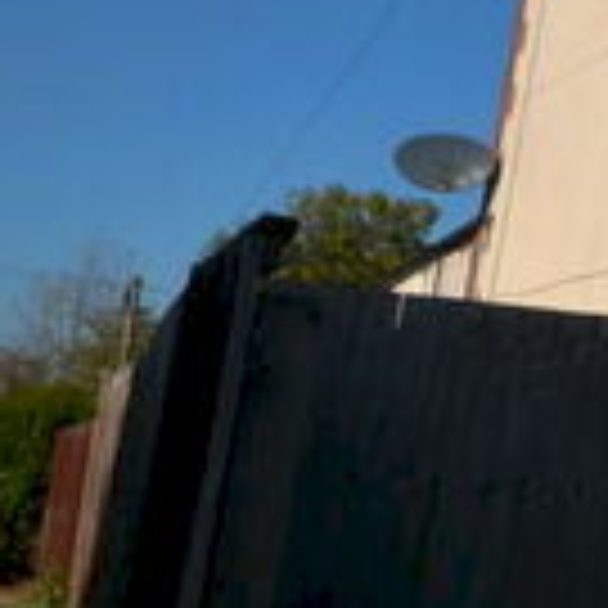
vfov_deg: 26.0
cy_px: 227
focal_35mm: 66
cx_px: 1558
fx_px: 1312
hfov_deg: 14.0
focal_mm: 10
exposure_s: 1/200
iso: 100
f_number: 11
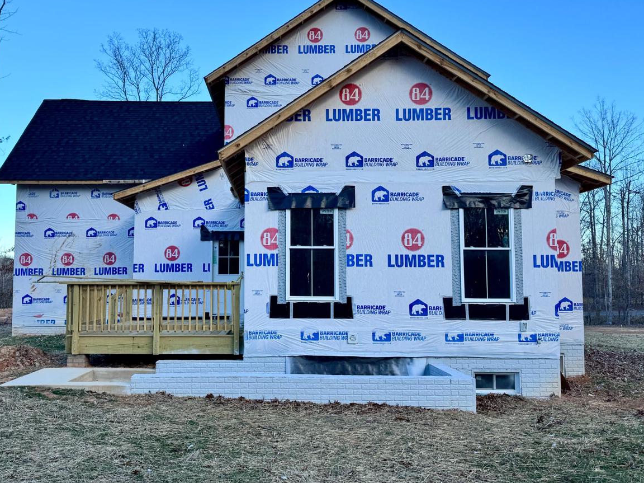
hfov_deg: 59.7
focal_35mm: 30
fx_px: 558
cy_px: 187
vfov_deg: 46.4
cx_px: 272
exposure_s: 1/1395
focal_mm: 6.76
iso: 80
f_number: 1.78
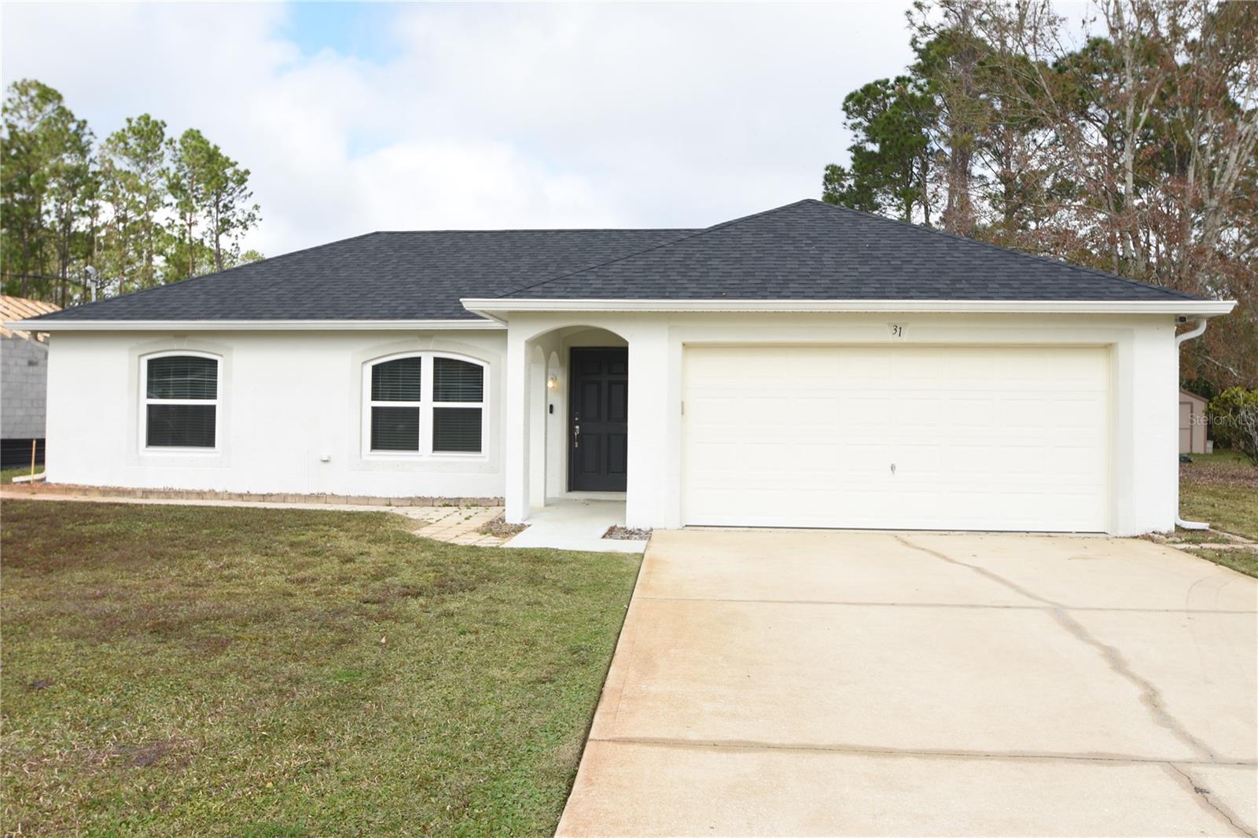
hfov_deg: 64.6
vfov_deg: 45.7
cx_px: 629
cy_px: 419
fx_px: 996
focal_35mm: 28
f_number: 7.1
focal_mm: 19
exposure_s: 1/200
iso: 100
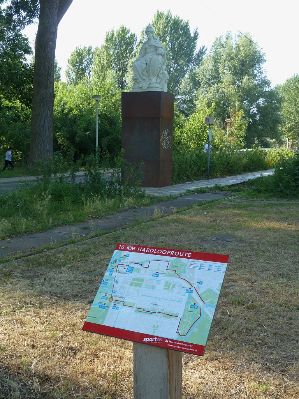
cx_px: 150
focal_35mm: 40
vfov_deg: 46.8
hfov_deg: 36.0
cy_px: 200
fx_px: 461
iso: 80
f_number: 3.6
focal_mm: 6.5
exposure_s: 1/80
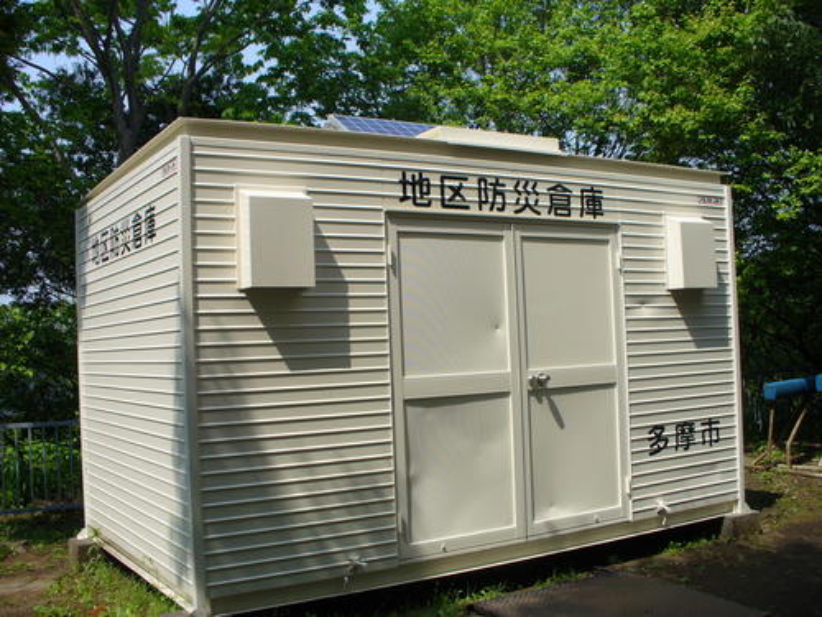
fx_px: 879
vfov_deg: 38.7
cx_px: 411
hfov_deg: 50.1
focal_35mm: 37
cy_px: 308
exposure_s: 1/320
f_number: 5.6
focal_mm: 6.1
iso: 80
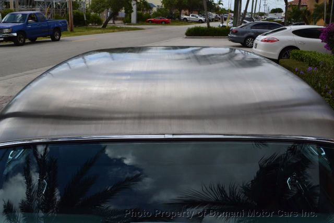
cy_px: 112
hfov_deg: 53.1
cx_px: 167
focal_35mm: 36
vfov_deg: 36.9
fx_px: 334
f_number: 11
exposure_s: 1/500
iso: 360
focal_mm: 24
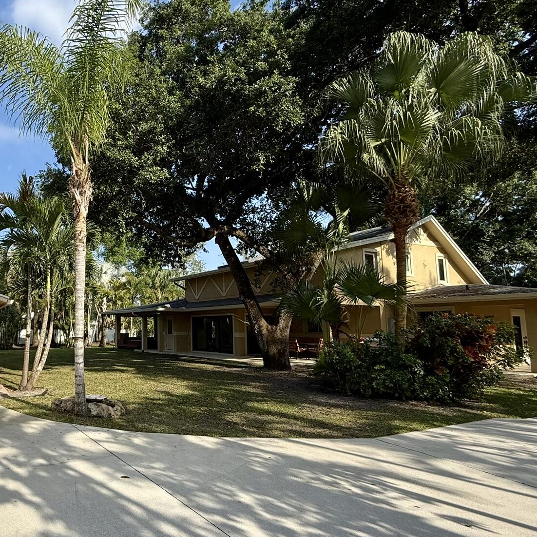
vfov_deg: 67.2
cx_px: 106
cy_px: 287
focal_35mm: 23
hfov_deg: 61.6
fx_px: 404
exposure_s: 1/1235
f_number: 2.2
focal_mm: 2.22
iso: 50
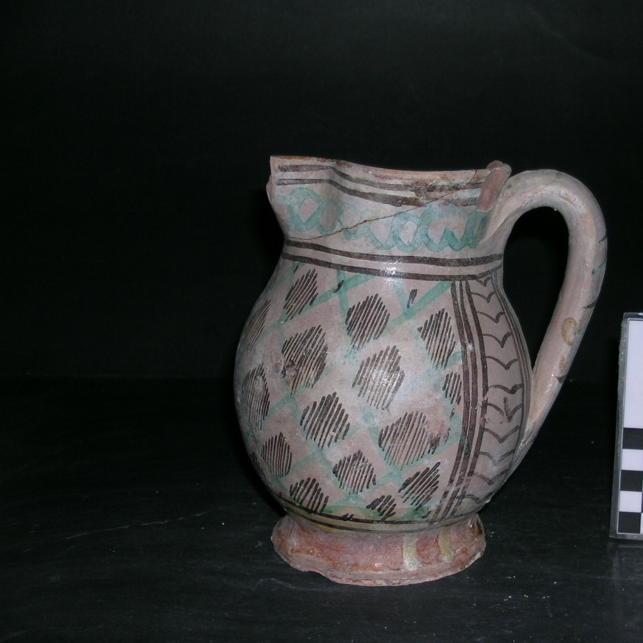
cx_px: 432
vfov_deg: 27.3
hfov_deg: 27.1
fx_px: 1324
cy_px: 323
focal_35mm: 63
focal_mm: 11.1
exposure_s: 1/60.1
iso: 50
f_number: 3.5
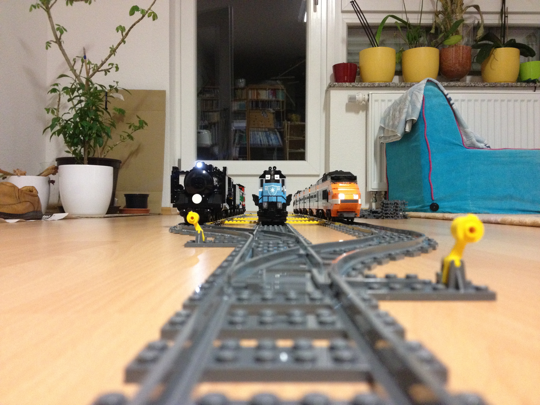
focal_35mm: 35
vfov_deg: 40.7
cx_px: 270
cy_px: 202
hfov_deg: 52.6
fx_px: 546
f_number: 2.4
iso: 400
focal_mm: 4.28
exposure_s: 1/17
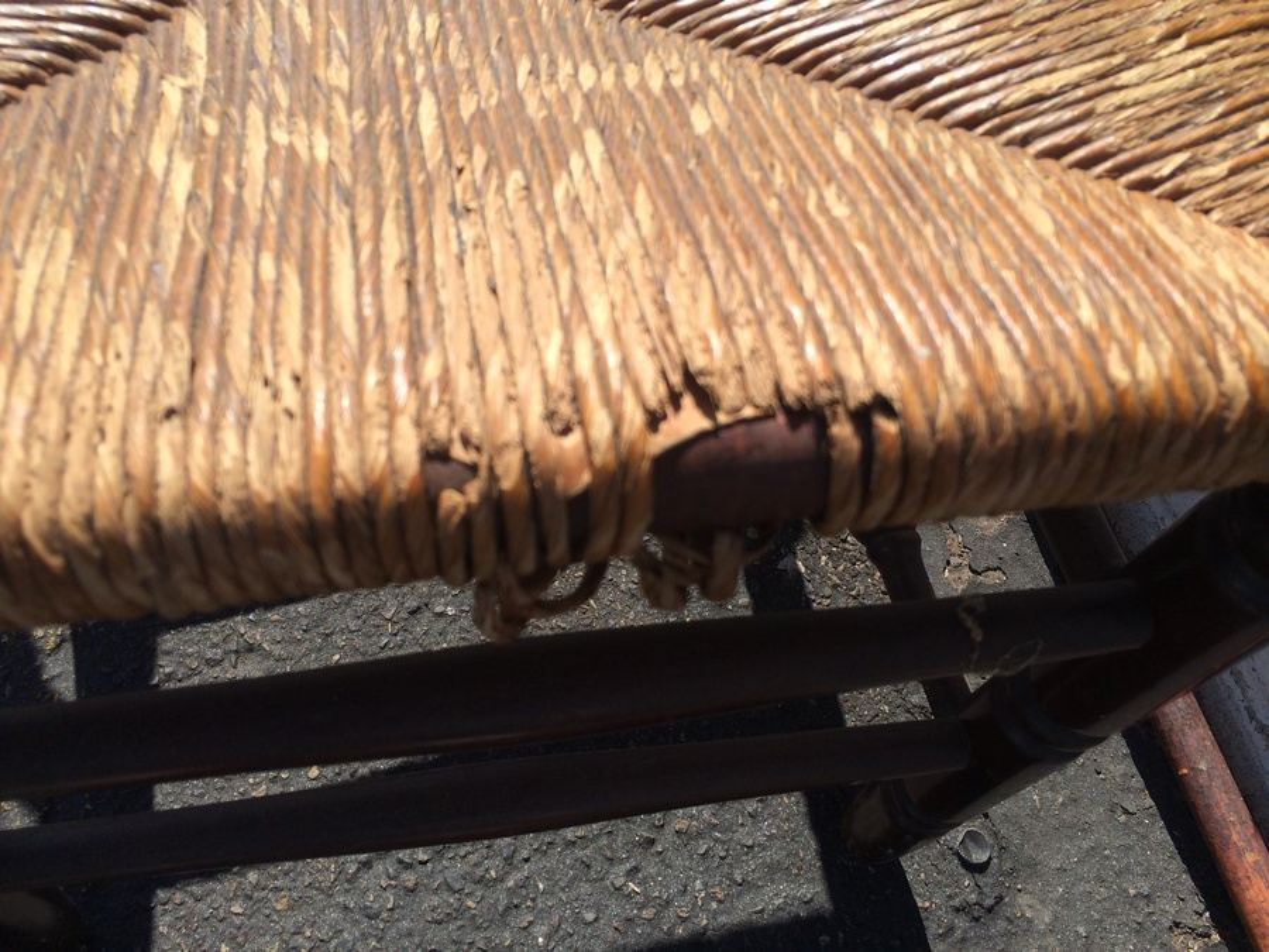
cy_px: 476
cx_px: 634
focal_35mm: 30
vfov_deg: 46.8
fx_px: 1100
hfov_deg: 60.0
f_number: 2.2
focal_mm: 4.12
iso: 32
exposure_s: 1/2160
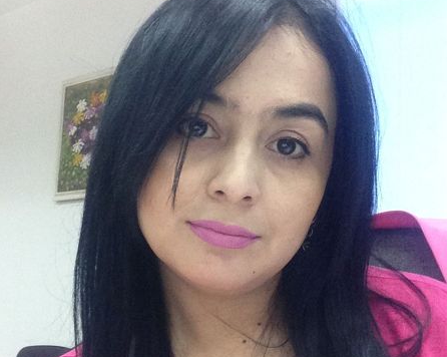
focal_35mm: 46
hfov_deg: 40.4
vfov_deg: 32.4
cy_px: 238
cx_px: 225
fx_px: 608
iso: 200
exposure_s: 1/24
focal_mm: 2.18
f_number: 2.4
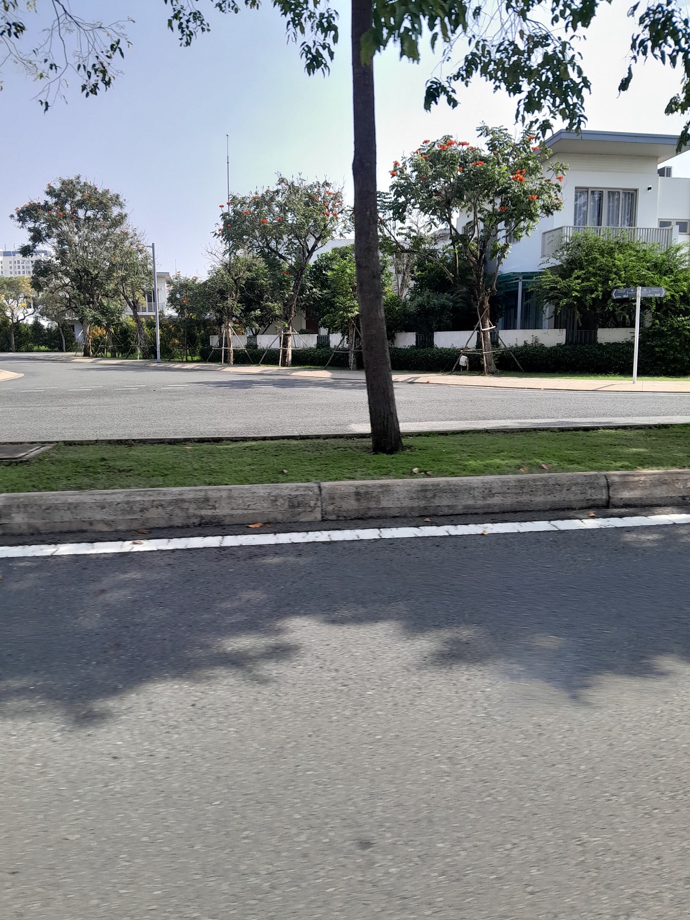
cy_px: 460
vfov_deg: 67.3
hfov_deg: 53.1
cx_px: 345
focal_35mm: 26
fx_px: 691
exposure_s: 1/335
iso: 40
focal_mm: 3.98
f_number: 1.8
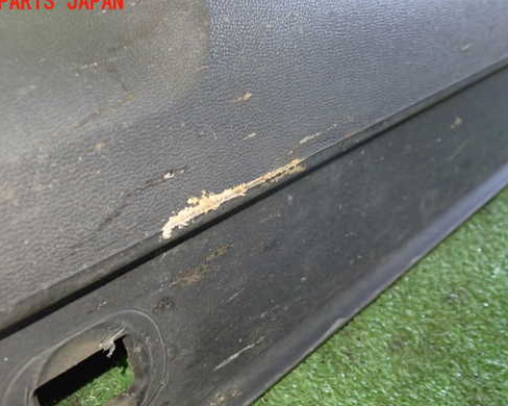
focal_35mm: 36
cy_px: 224
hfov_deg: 50.3
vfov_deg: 41.1
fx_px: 541
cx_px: 247
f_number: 2.3
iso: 500
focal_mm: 5.4
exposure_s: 1/30
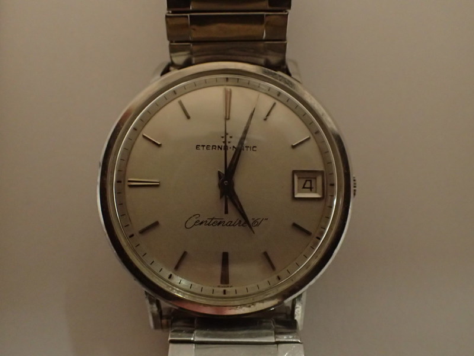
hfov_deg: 60.0
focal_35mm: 30
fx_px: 411
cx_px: 237
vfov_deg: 46.8
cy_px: 178
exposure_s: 1/30
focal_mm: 5.5
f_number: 2.3
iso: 1250
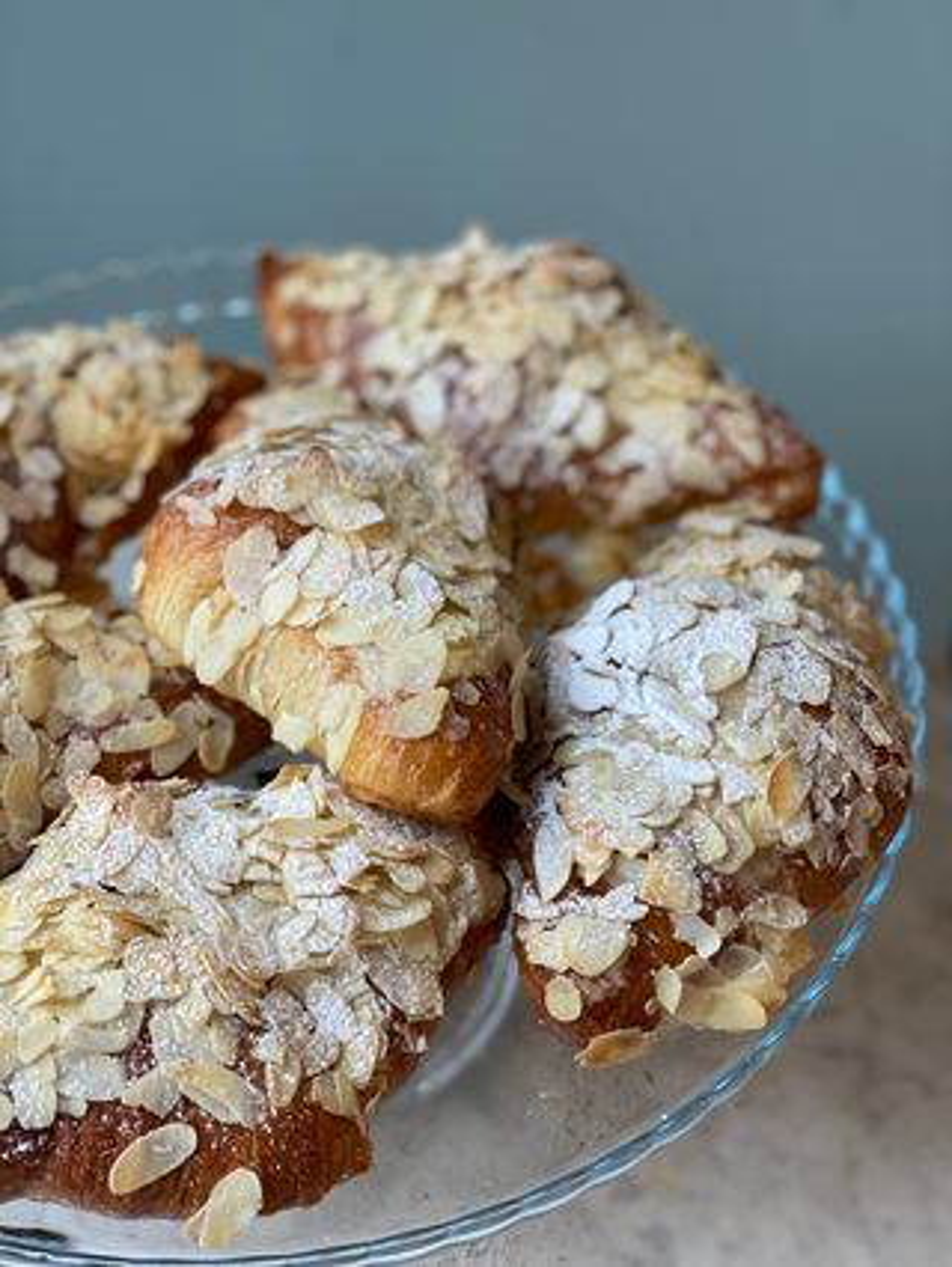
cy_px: 634
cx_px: 476
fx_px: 1905
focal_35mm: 52
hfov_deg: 28.1
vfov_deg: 36.8
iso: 80
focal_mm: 6
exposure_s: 1/100
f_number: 2
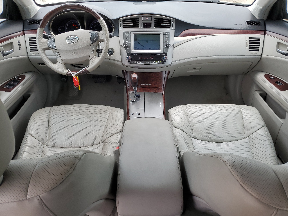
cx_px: 144
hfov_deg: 67.3
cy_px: 108
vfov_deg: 53.1
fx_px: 216
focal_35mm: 26
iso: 50
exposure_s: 1/476
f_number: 1.5
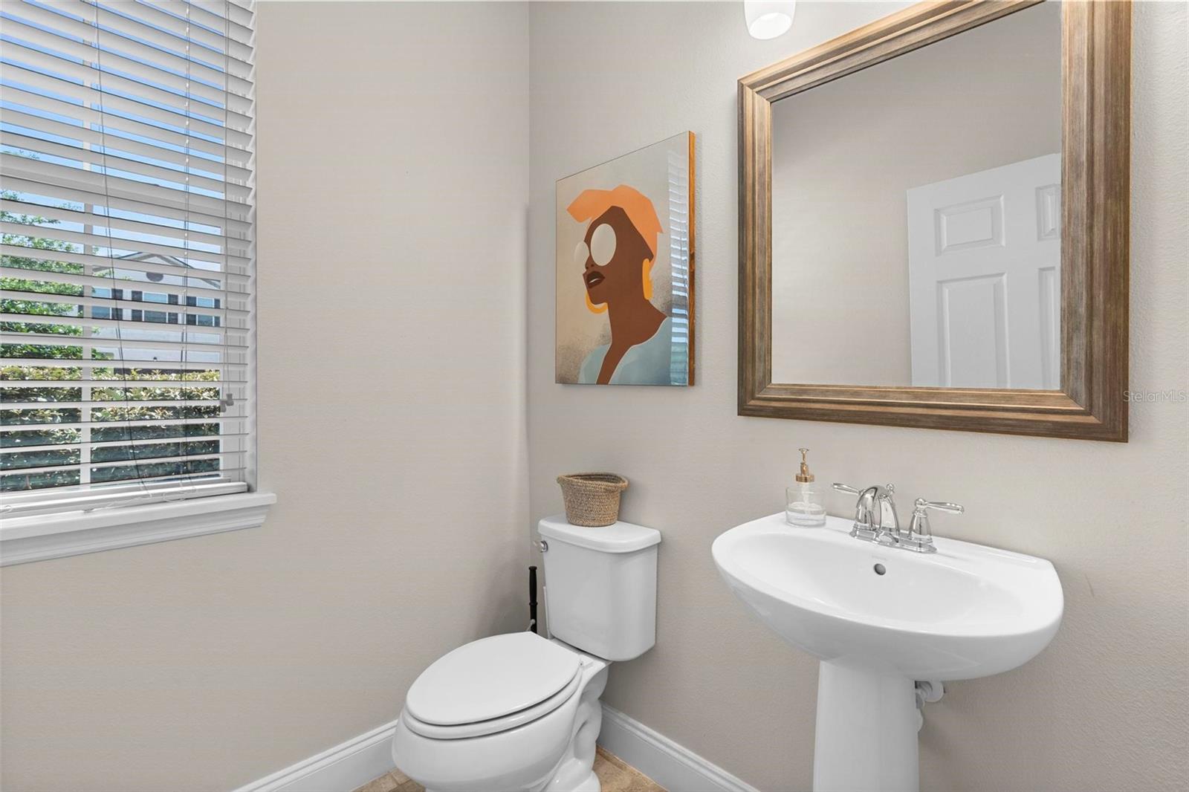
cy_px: 396
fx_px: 528
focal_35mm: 16
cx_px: 594
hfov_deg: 96.7
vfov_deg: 73.7
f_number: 8
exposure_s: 1/13
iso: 800
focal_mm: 16
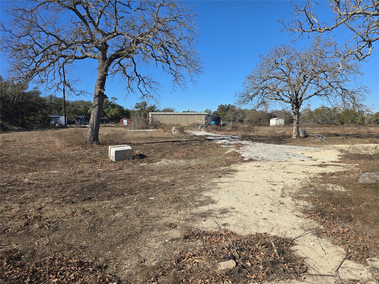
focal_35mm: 23
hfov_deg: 73.9
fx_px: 252
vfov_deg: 58.9
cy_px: 142
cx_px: 190
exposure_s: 1/917
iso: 12
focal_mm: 6.3
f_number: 1.7
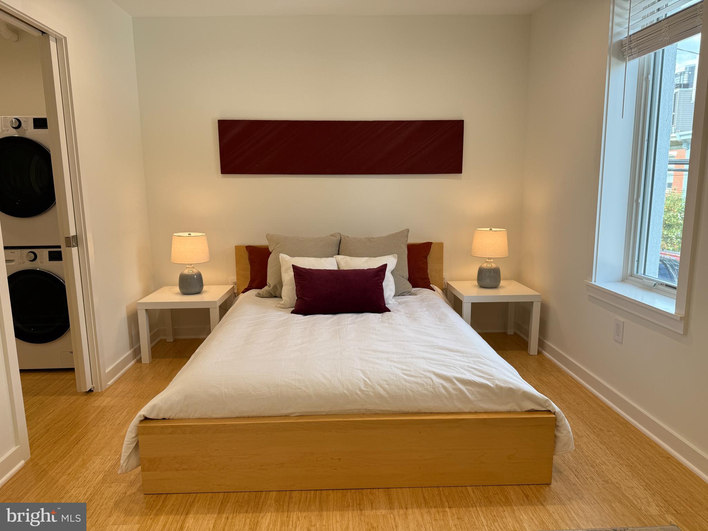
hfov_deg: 71.6
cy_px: 266
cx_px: 354
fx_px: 491
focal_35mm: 24
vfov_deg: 56.8
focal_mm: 6.76
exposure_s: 1/154
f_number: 1.78
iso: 64
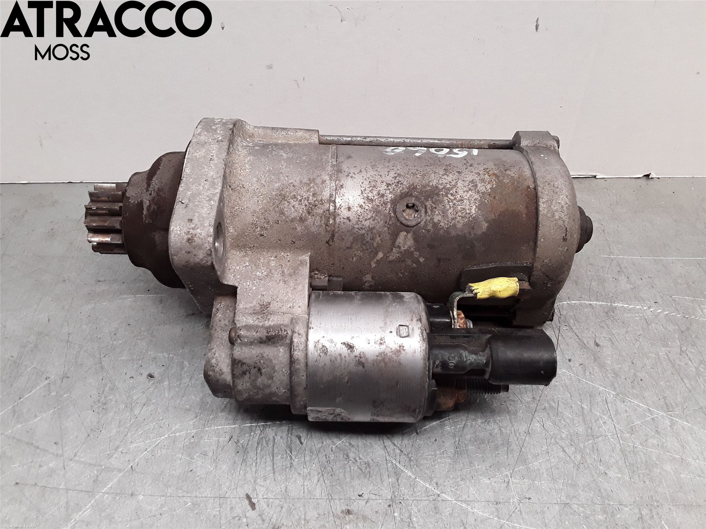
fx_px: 571
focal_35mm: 28
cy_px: 264
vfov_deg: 49.7
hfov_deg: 63.4
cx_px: 353
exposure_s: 1/100
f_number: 1.9
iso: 100
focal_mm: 2.91
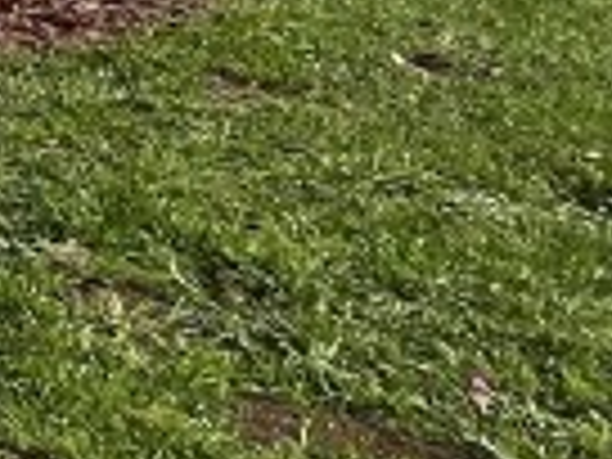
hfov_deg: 11.7
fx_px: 1733
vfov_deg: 13.3
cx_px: -1179
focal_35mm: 98
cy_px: -423
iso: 32
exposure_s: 1/1783
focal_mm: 1.57
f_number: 1.8
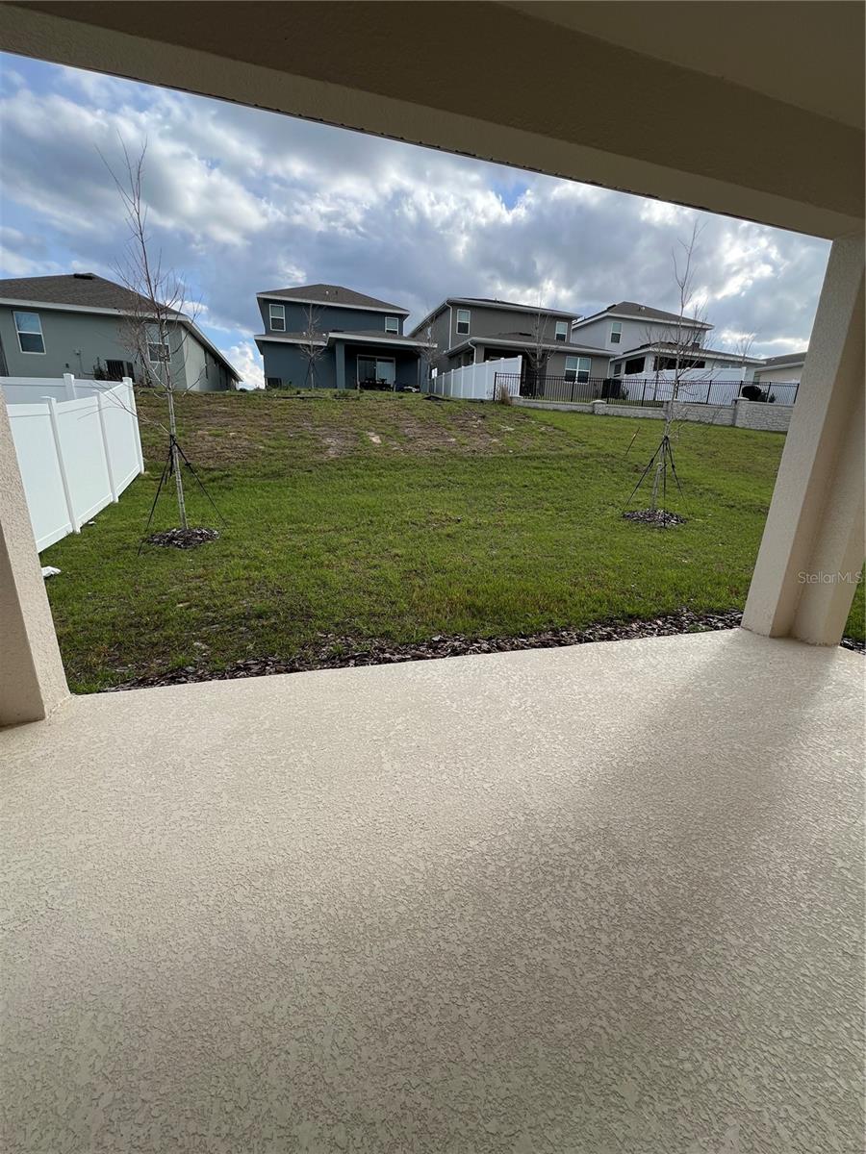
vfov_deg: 106.2
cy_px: 577
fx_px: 434
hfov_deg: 89.9
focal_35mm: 13
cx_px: 433
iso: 32
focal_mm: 1.57
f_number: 1.8
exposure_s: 1/742
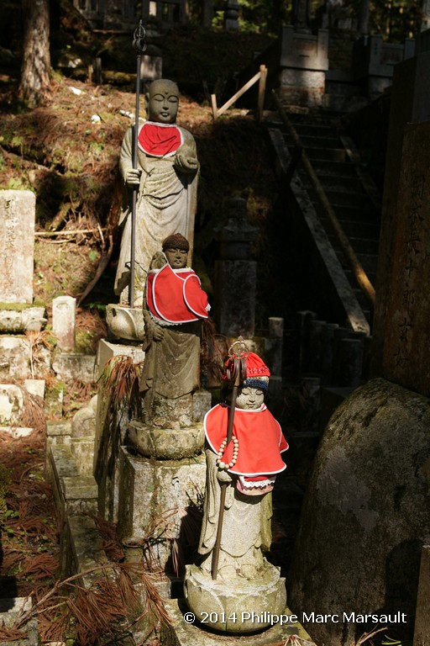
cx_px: 215
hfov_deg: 33.4
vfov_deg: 48.5
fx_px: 717
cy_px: 323
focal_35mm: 40
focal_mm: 40
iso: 400
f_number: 7.1
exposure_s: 1/400
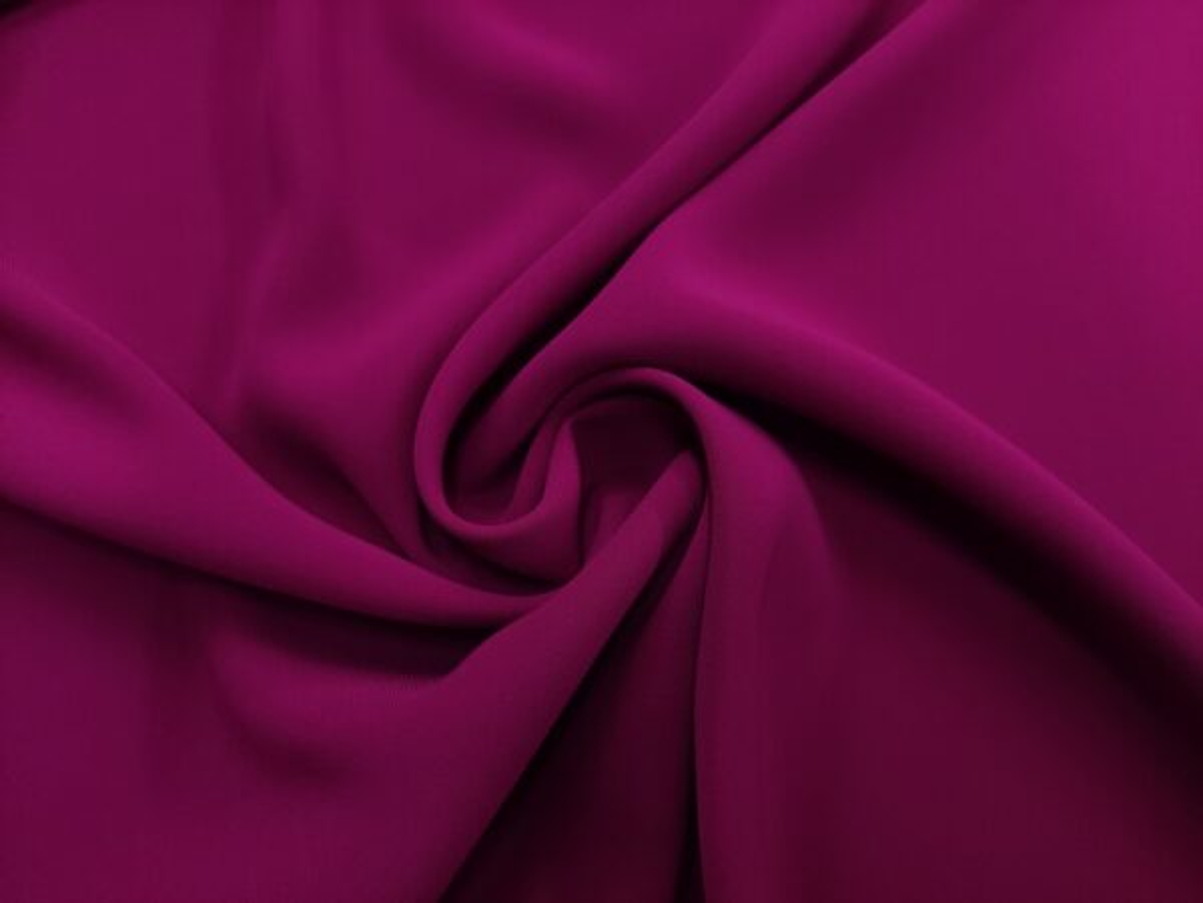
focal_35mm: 25
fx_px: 869
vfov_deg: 54.9
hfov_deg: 69.4
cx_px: 602
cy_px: 452
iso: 320
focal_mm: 5.43
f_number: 1.89
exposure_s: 1/100
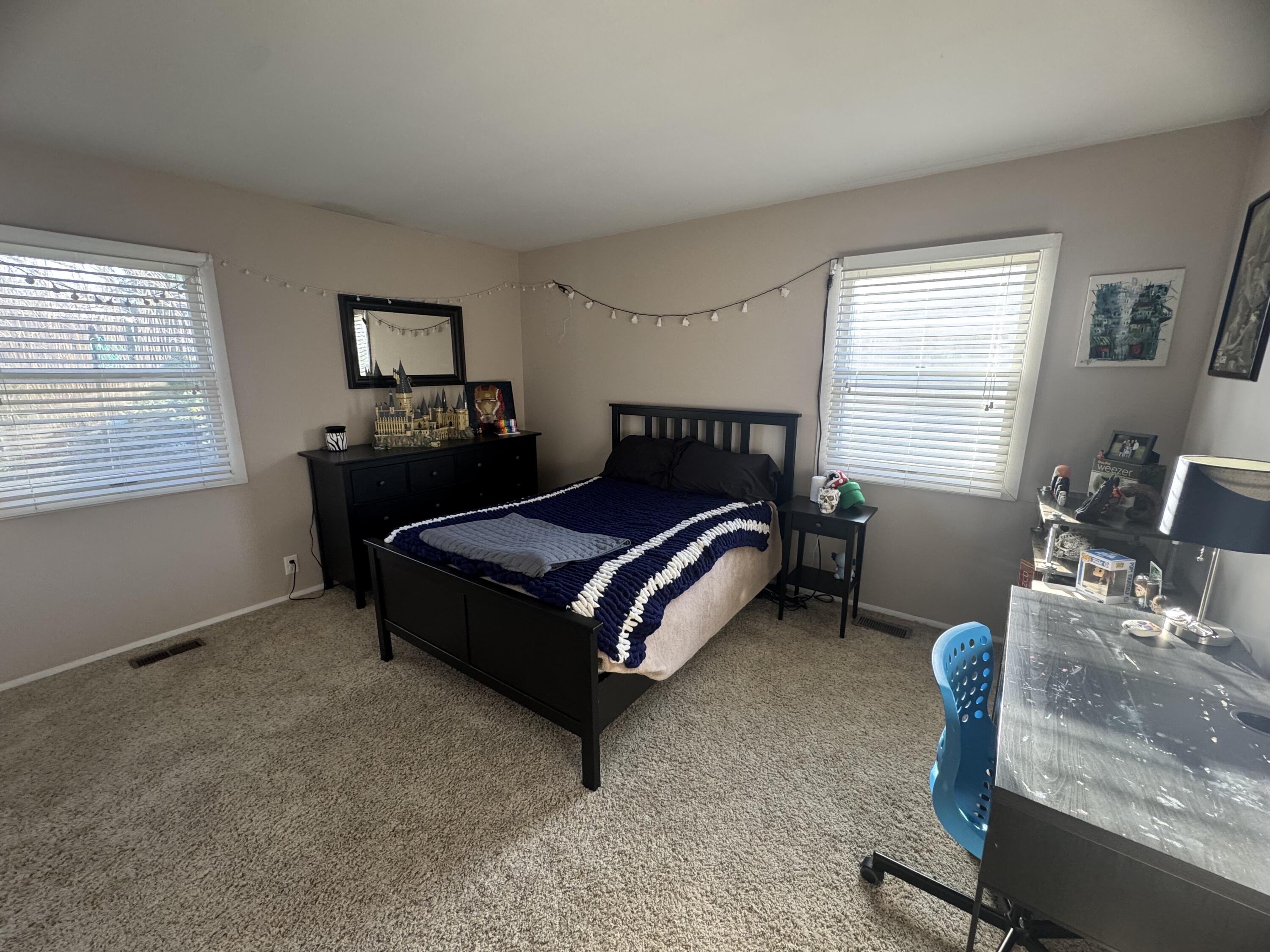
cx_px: 635
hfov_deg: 102.1
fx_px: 514
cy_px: 476
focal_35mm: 14
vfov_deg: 85.7
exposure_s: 1/60
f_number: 2.2
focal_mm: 2.22
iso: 200
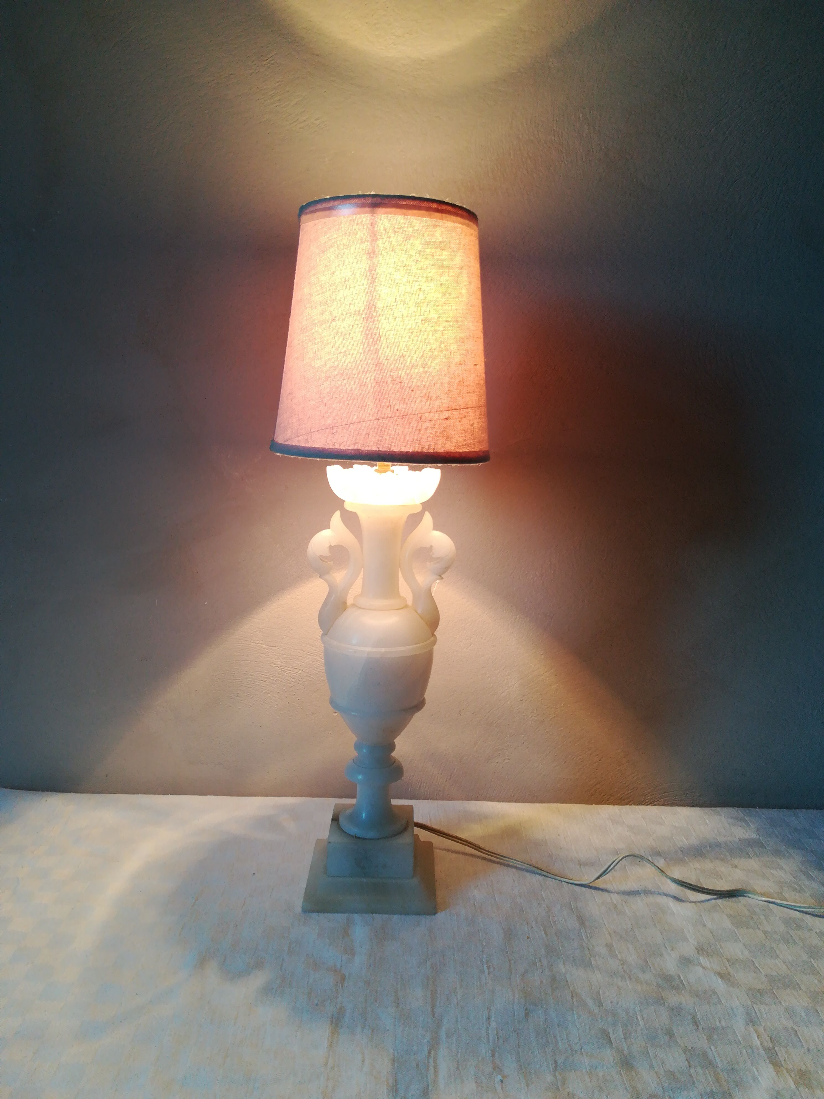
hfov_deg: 53.1
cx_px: 412
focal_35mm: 26
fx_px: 825
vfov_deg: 67.3
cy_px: 550
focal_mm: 3.83
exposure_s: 1/33.3
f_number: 2.2
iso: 100
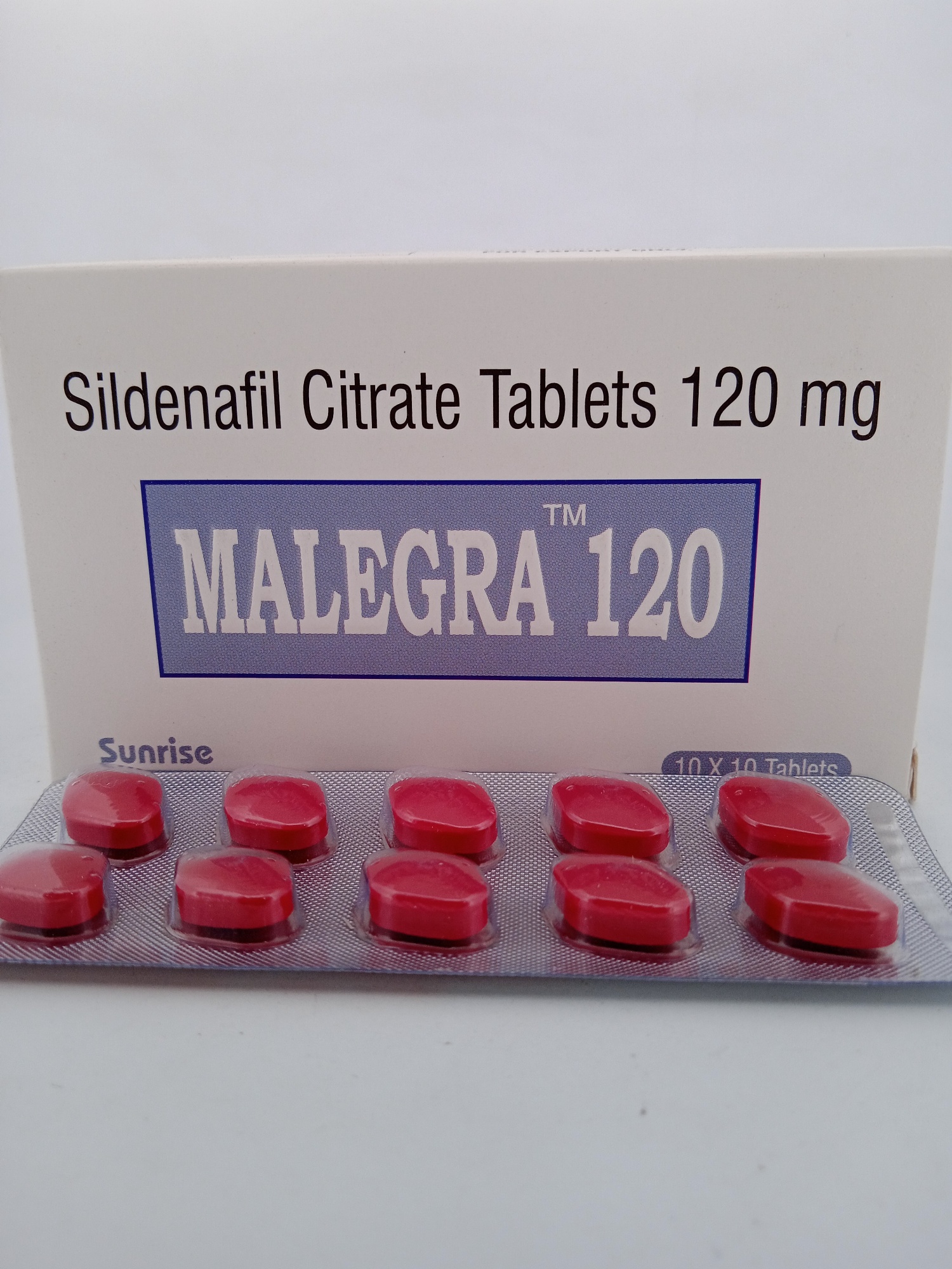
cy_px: 634
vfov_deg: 63.4
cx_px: 476
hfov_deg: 49.7
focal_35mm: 28
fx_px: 1027
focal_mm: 3.43
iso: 112
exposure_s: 1/138
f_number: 2.2
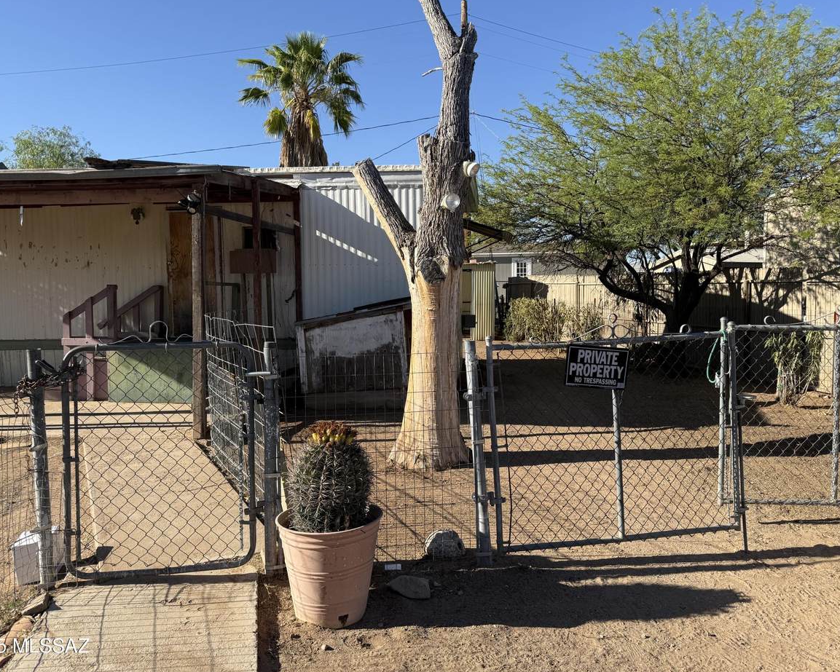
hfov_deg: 66.0
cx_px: 413
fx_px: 647
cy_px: 328
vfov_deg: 54.9
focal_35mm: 26
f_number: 1.78
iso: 80
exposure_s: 1/2907
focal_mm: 6.76
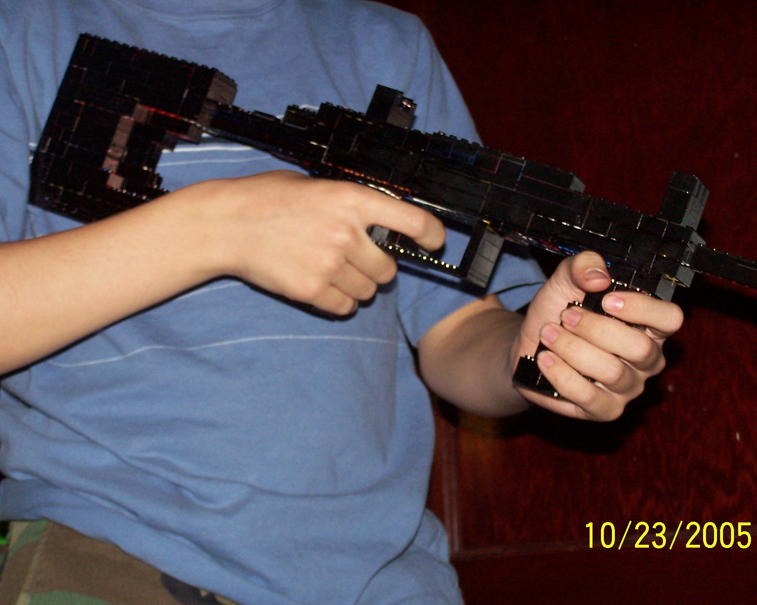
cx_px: 390
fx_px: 1770
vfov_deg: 19.4
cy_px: 305
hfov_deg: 24.1
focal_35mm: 79
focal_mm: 12.4
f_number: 3.2
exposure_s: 1/60
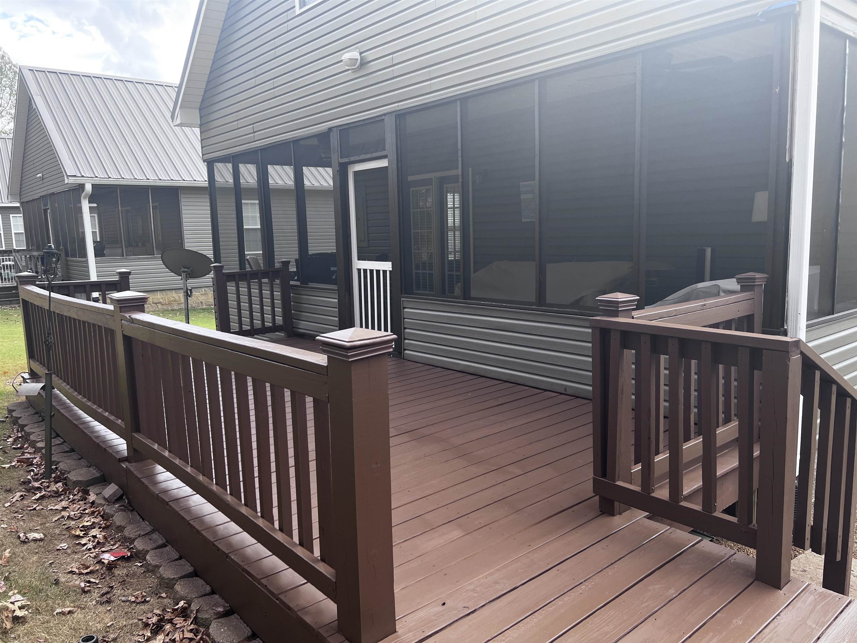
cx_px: 428
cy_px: 322
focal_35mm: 26
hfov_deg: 67.3
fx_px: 644
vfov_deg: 53.1
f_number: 1.5
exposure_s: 1/521
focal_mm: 5.7
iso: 50
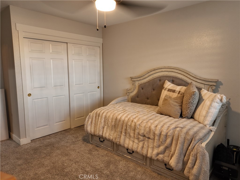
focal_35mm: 24
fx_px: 166
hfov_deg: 71.6
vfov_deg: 56.8
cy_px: 90
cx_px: 120
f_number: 2.8
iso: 230
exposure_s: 1/15
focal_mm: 12.29
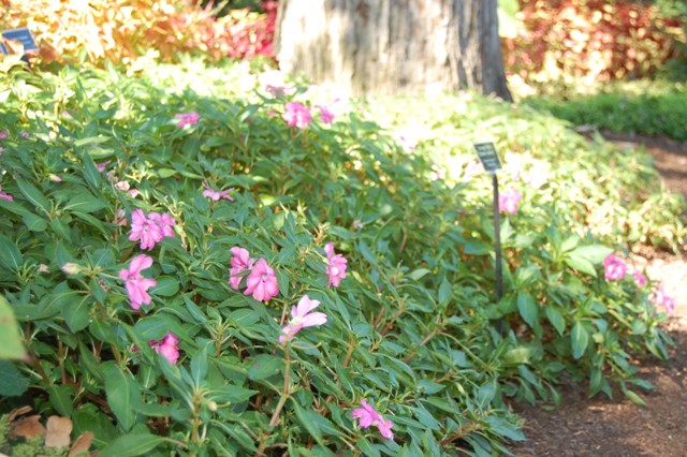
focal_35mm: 68
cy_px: 228
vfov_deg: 20.1
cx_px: 344
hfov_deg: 29.9
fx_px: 1287
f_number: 5.3
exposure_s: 1/100
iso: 400
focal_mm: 45
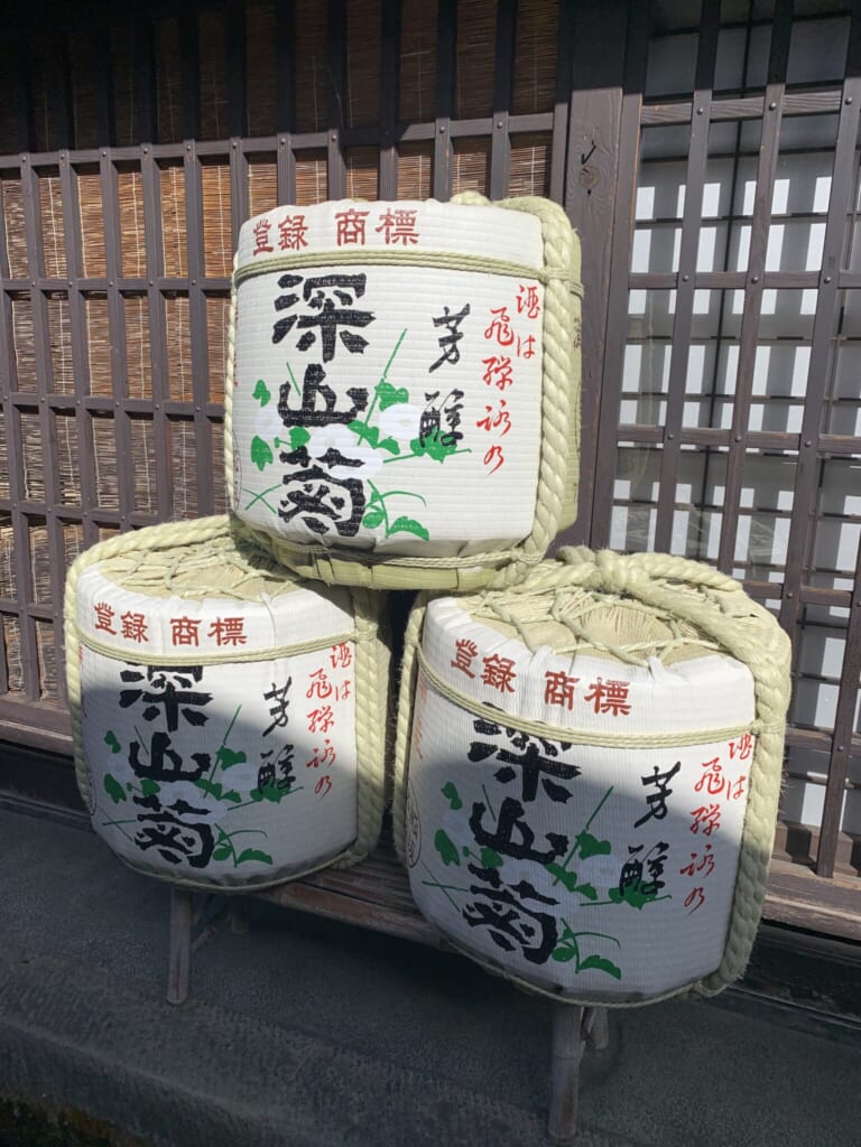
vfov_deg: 67.3
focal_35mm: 26
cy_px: 574
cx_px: 430
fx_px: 862
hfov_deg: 53.1
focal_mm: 4.25
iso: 25
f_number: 1.8
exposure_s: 1/3289
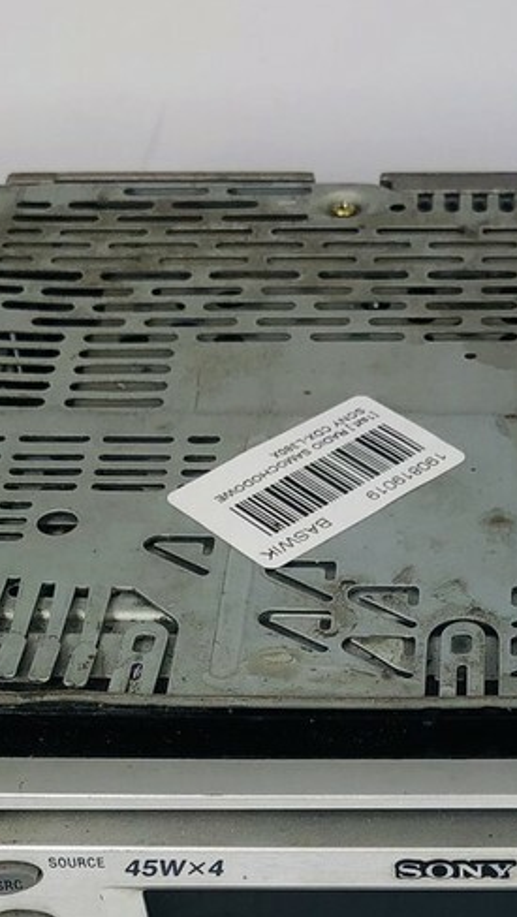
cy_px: 834
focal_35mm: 80
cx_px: 481
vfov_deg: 25.6
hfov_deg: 14.9
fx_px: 1947
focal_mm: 3.99
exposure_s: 1/350
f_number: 1.8
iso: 20
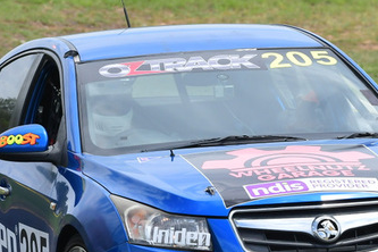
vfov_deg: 1.5
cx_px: 287
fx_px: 9460
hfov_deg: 2.3
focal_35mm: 901
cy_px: 120
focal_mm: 250
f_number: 11
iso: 640
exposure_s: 1/640
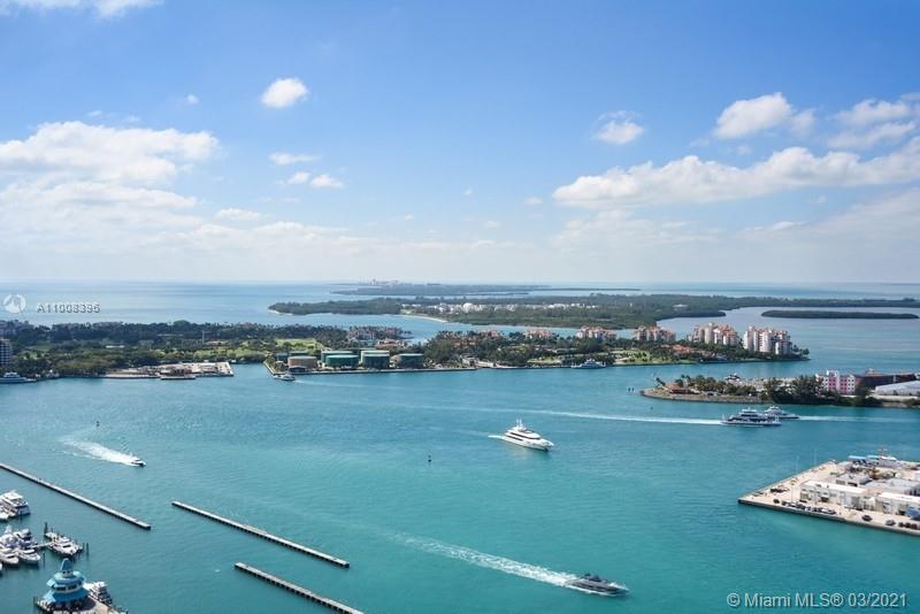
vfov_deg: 38.9
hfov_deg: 55.8
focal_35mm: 34
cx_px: 460
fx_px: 869
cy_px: 307
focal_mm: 34
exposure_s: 1/1250
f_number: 8
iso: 250
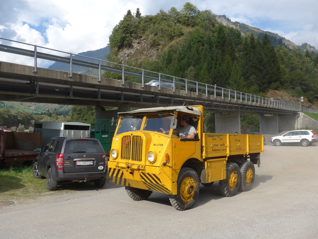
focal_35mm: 29
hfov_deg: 61.7
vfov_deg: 48.2
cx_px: 159
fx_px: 266
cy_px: 120
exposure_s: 1/1300
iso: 80
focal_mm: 6
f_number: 2.8
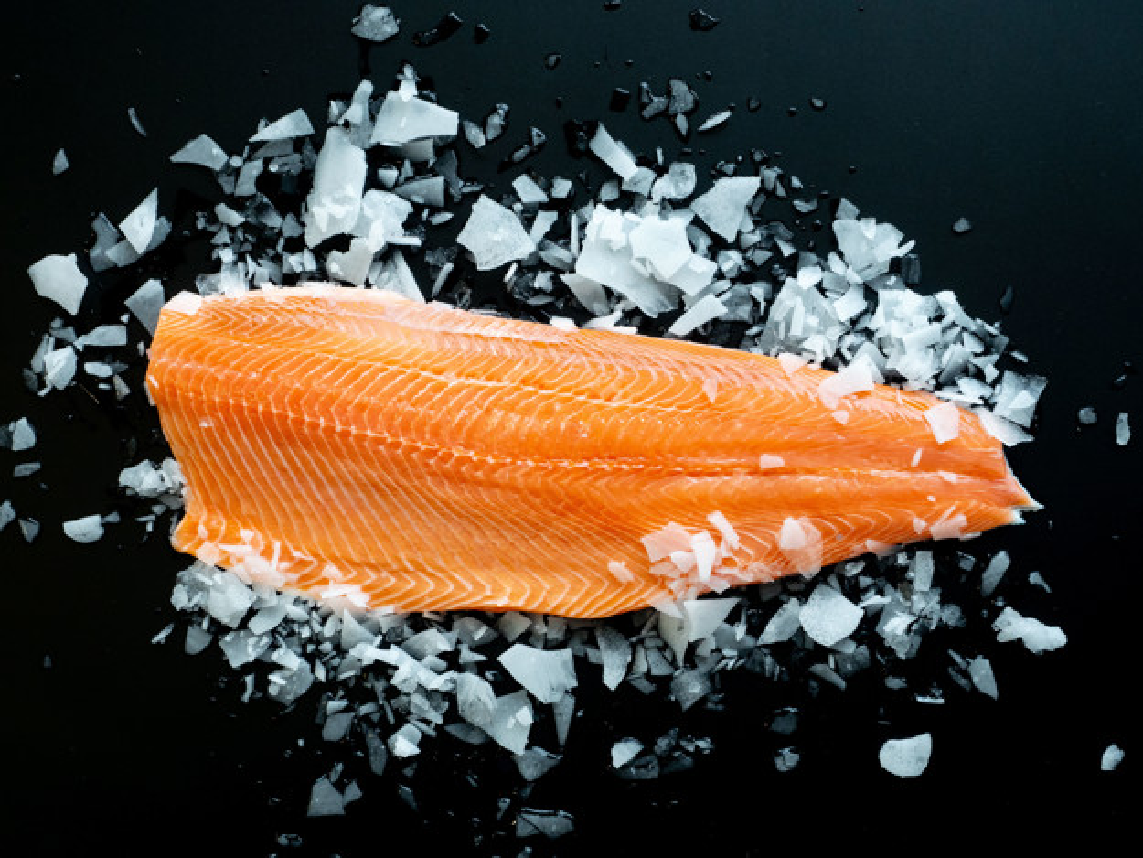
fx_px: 1453
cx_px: 572
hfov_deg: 42.9
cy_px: 429
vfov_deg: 32.9
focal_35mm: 44
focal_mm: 22
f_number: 5.6
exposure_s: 1/30
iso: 800
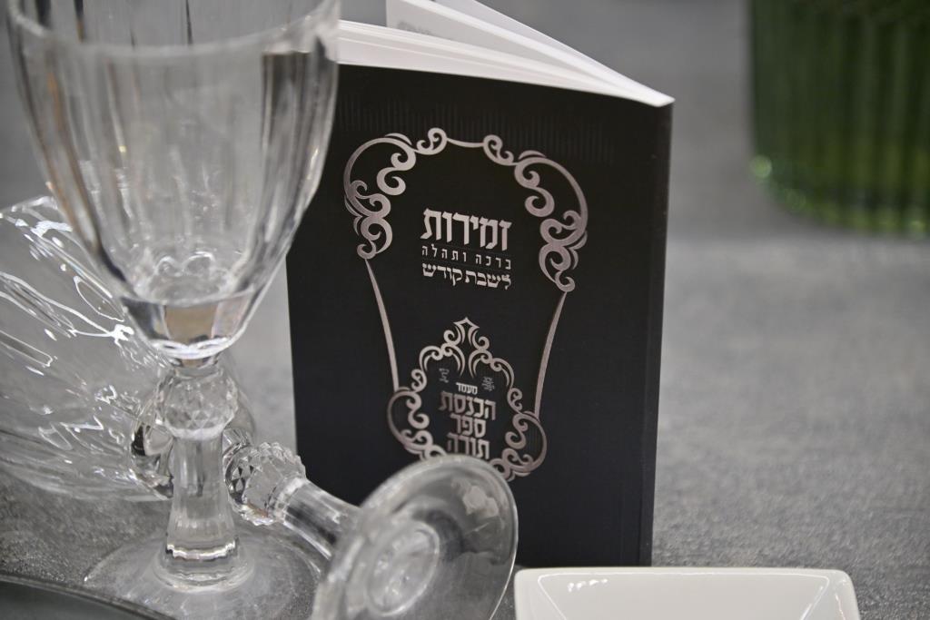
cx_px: 465
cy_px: 310
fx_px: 3100
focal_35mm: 120
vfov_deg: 11.4
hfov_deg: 17.1
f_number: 4.5
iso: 400
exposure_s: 1/160
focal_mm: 120
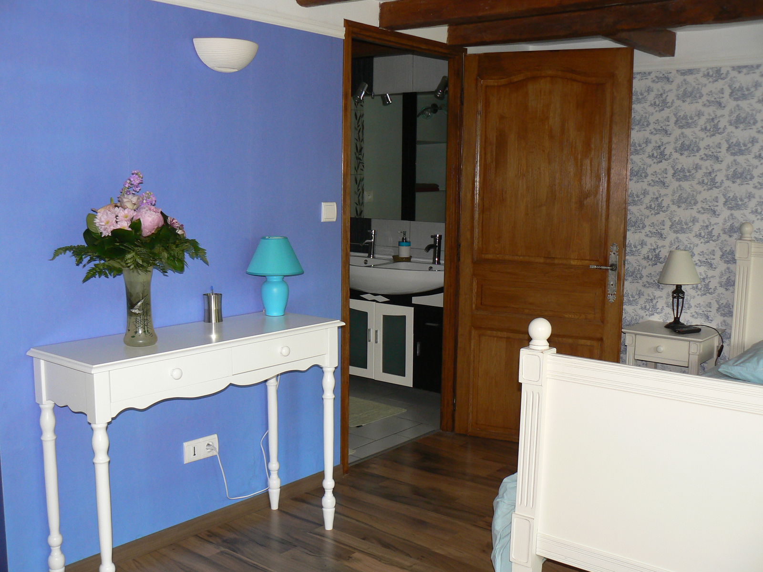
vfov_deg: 39.7
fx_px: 794
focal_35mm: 36
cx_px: 382
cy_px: 286
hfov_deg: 51.4
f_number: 2.8
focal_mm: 6
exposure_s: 1/30
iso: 100
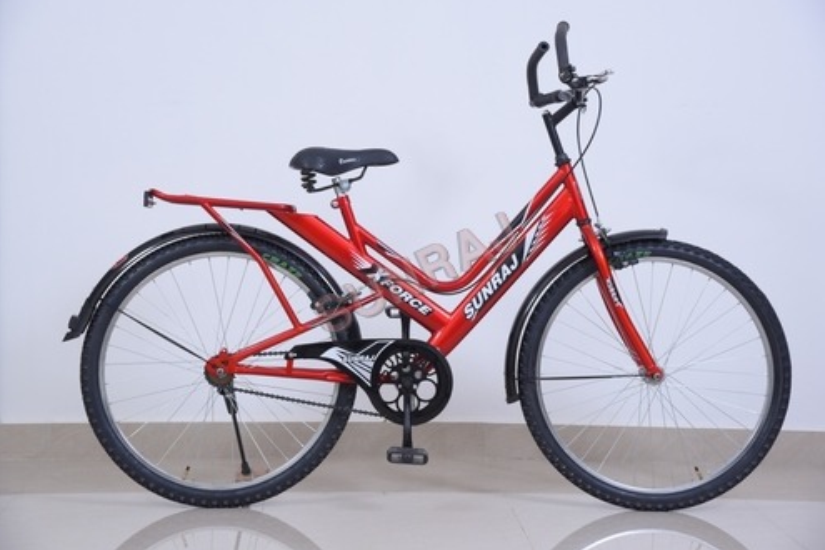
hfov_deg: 23.4
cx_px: 415
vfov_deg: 15.7
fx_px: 1994
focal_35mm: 87
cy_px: 273
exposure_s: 1/160
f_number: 9
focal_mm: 86
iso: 100
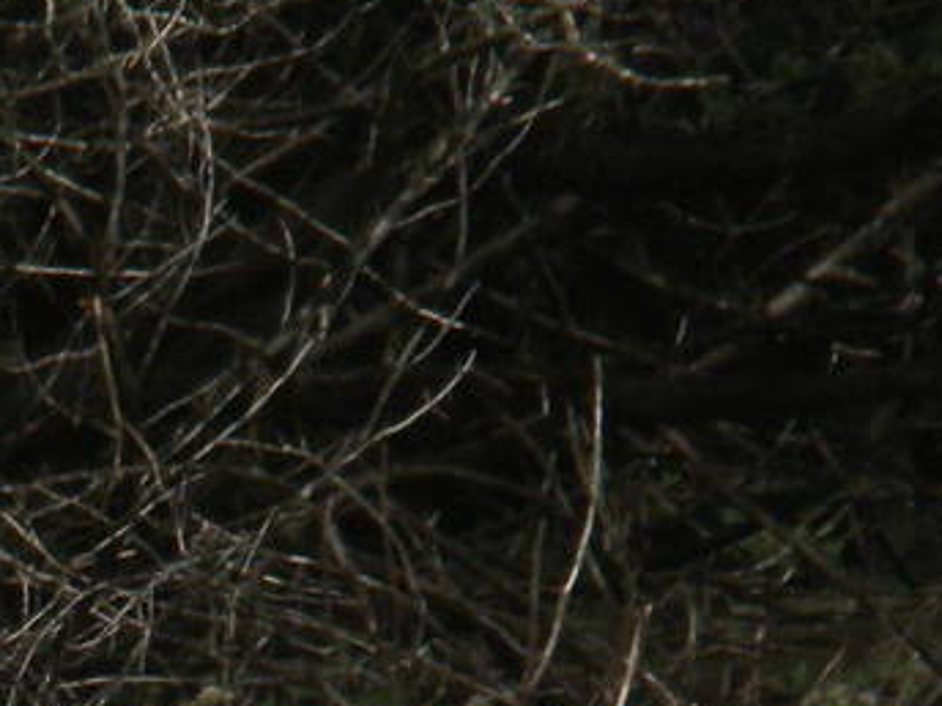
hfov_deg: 1.6
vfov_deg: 1.2
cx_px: -487
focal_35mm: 1209
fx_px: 32900
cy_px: 1054
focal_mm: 46.2
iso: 99
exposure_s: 1/414
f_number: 5.3
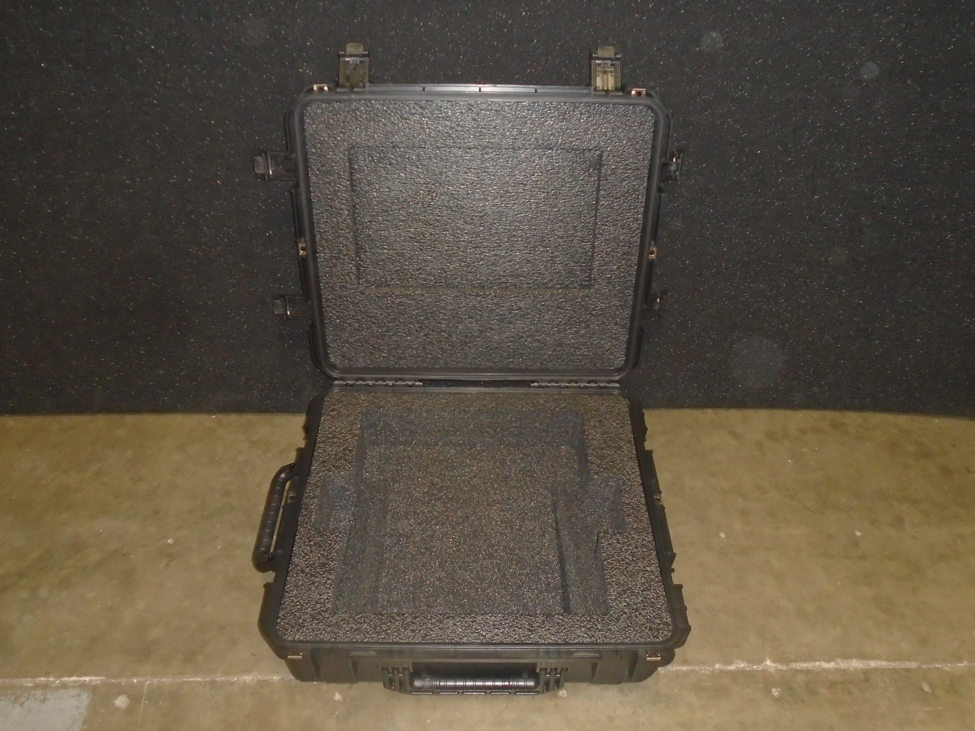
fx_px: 732
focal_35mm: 26
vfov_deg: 53.1
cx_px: 488
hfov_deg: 67.3
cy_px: 366
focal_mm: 4.6
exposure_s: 1/30
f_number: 3.2
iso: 400
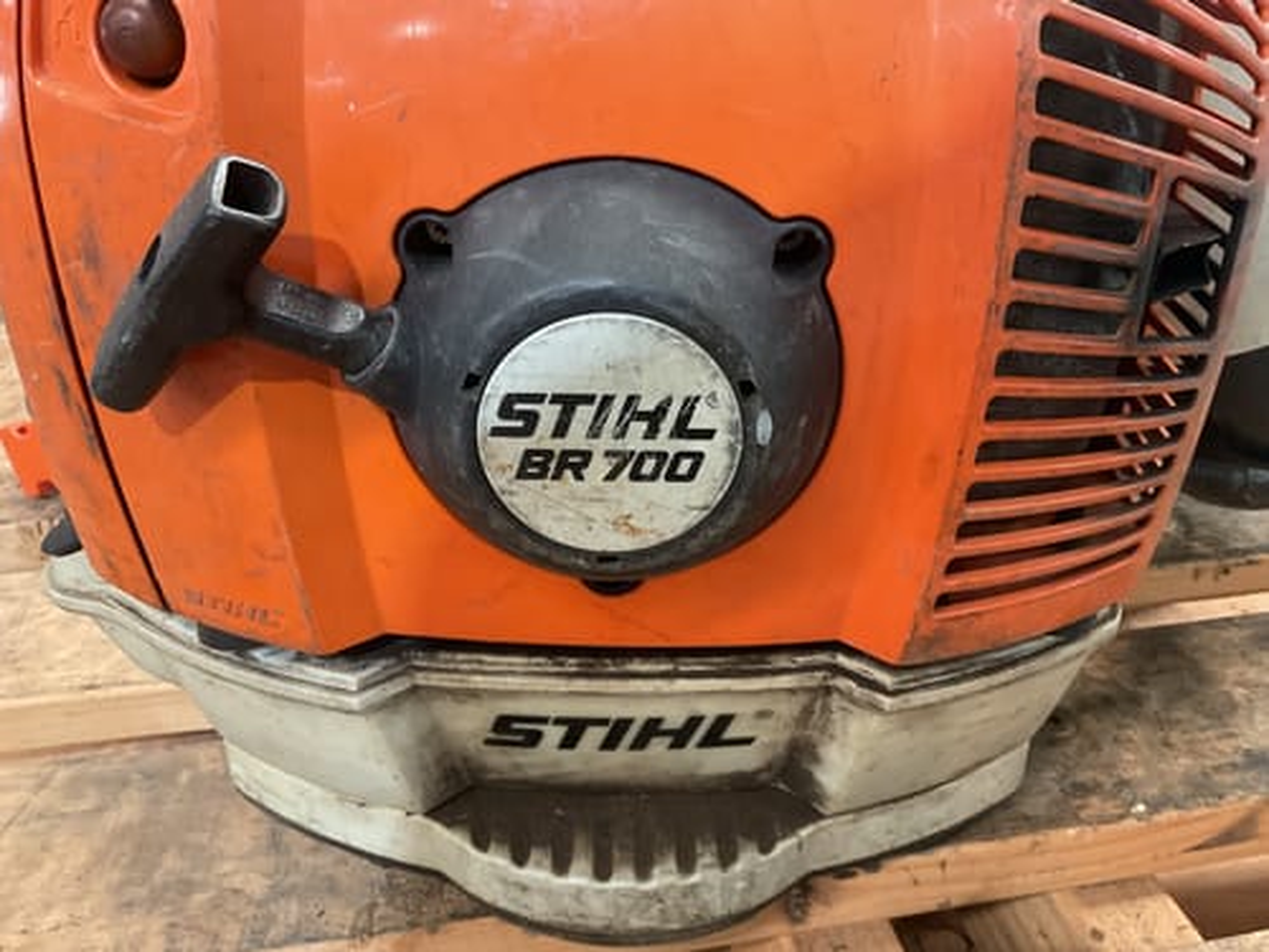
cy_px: 476
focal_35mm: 29
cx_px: 634
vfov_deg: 48.2
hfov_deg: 61.7
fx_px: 1063
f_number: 1.8
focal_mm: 3
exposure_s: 1/33
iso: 250
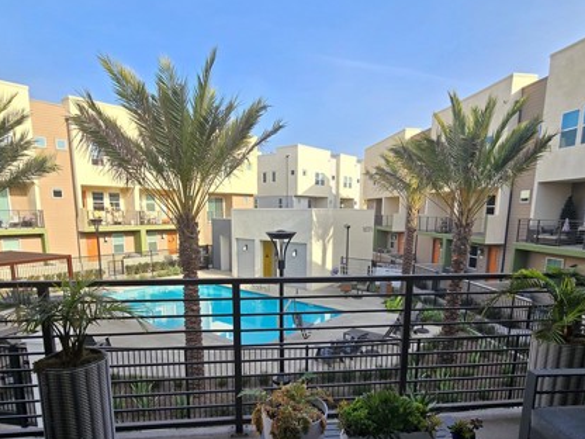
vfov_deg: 64.9
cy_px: 277
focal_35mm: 20
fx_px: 338
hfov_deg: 81.7
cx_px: 283
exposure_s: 1/1076
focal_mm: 2.2
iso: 50
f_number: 2.2
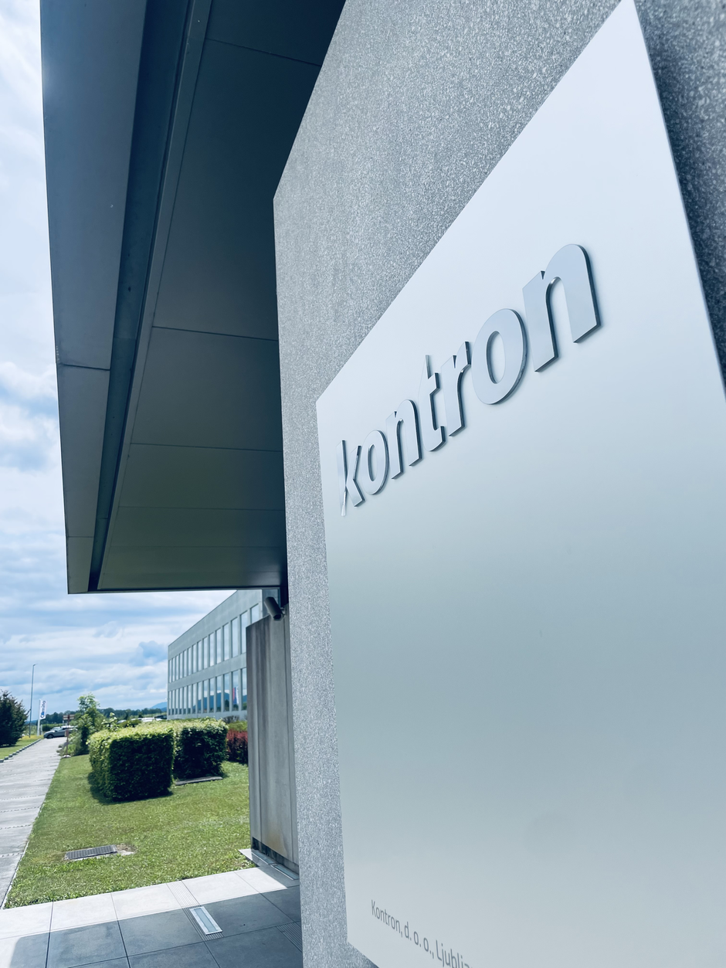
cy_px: 484
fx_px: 727
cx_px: 363
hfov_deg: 53.1
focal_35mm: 26
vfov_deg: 67.3
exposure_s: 1/4651
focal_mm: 4.2
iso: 32
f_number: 1.6
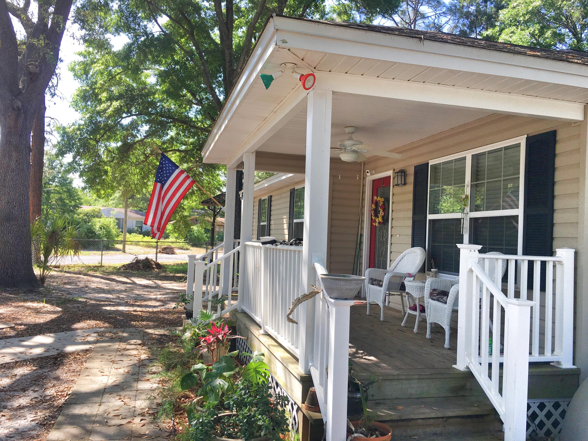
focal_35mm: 29
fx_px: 493
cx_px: 294
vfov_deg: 48.2
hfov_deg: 61.7
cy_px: 220
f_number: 2.2
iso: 25
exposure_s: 1/358
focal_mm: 4.15
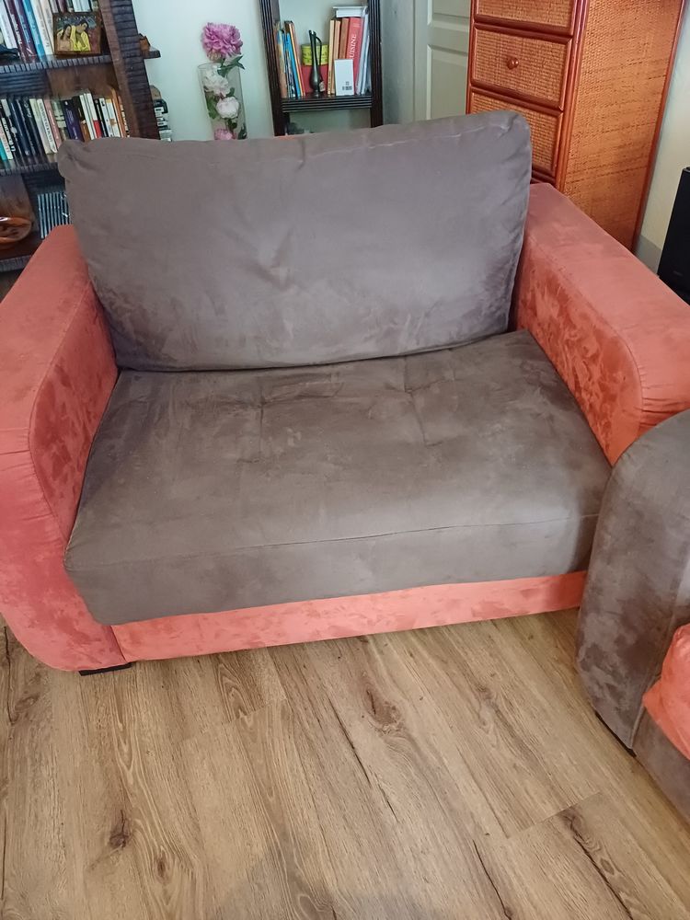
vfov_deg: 69.4
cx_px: 345
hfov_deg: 54.9
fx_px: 664
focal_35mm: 25
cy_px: 460
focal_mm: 4.65
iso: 1600
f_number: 1.8
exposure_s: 1/20
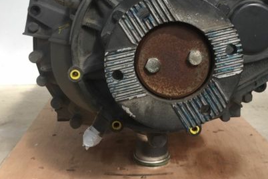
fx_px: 335
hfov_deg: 43.4
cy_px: 30
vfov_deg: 29.1
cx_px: 163
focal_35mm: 45
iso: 32
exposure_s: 1/133
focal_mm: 4.15
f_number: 2.2
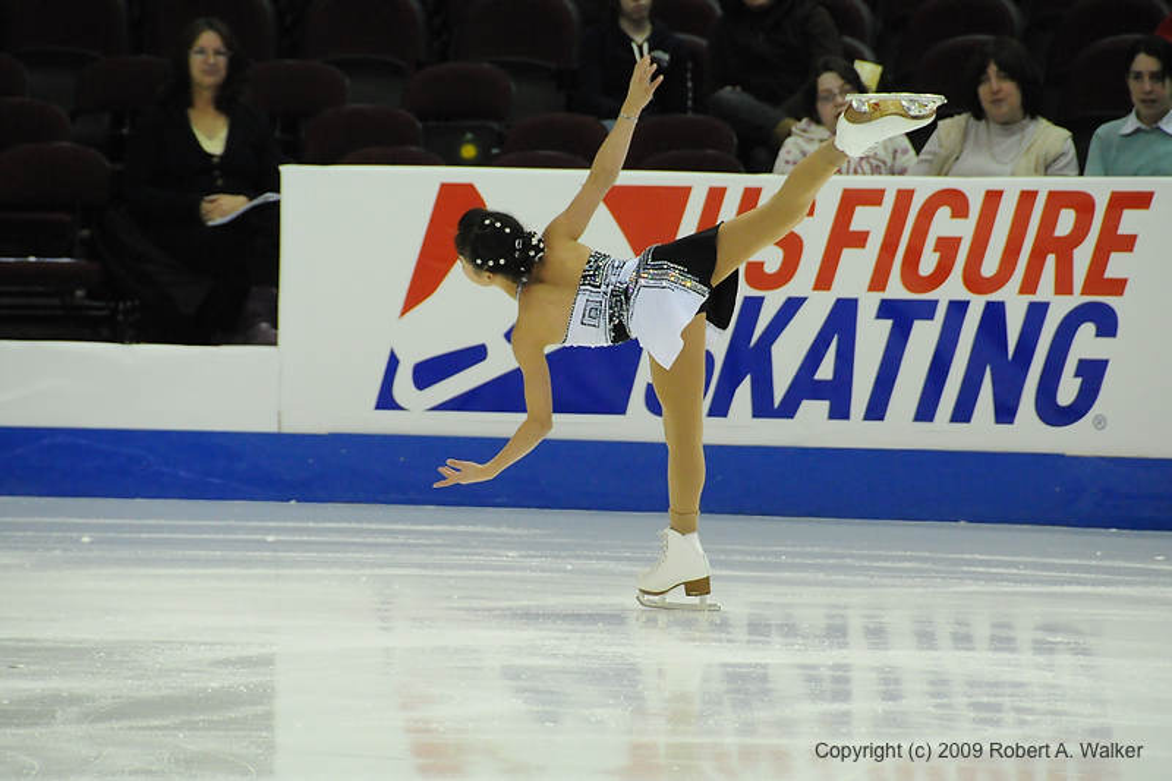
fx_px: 9764
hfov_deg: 6.9
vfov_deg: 4.6
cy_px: 390
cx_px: 586
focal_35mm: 300
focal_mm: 200
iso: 3200
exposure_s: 1/800
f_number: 5.6
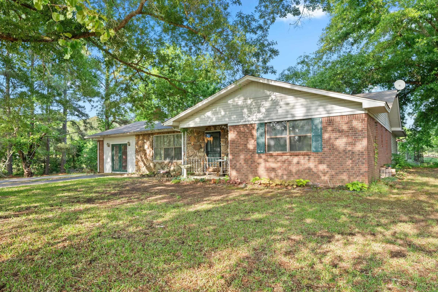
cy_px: 147
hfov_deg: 77.0
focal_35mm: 23
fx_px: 275
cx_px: 223
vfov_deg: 55.9
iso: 400
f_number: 7.1
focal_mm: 14.4
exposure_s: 1/50
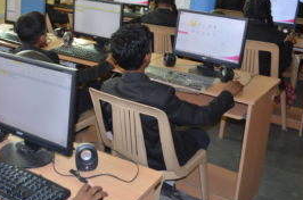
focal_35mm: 46
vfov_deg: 28.9
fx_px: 386
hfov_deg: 42.2
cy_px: 66
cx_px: 97
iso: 400
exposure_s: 1/125
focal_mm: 18
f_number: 3.5
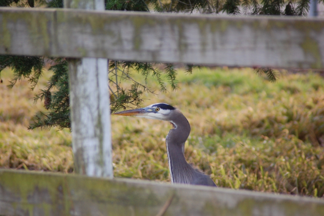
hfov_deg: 4.6
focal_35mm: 450
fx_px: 4047
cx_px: 162
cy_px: 108
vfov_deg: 3.1
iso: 800
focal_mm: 300
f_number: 5.6
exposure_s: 1/320
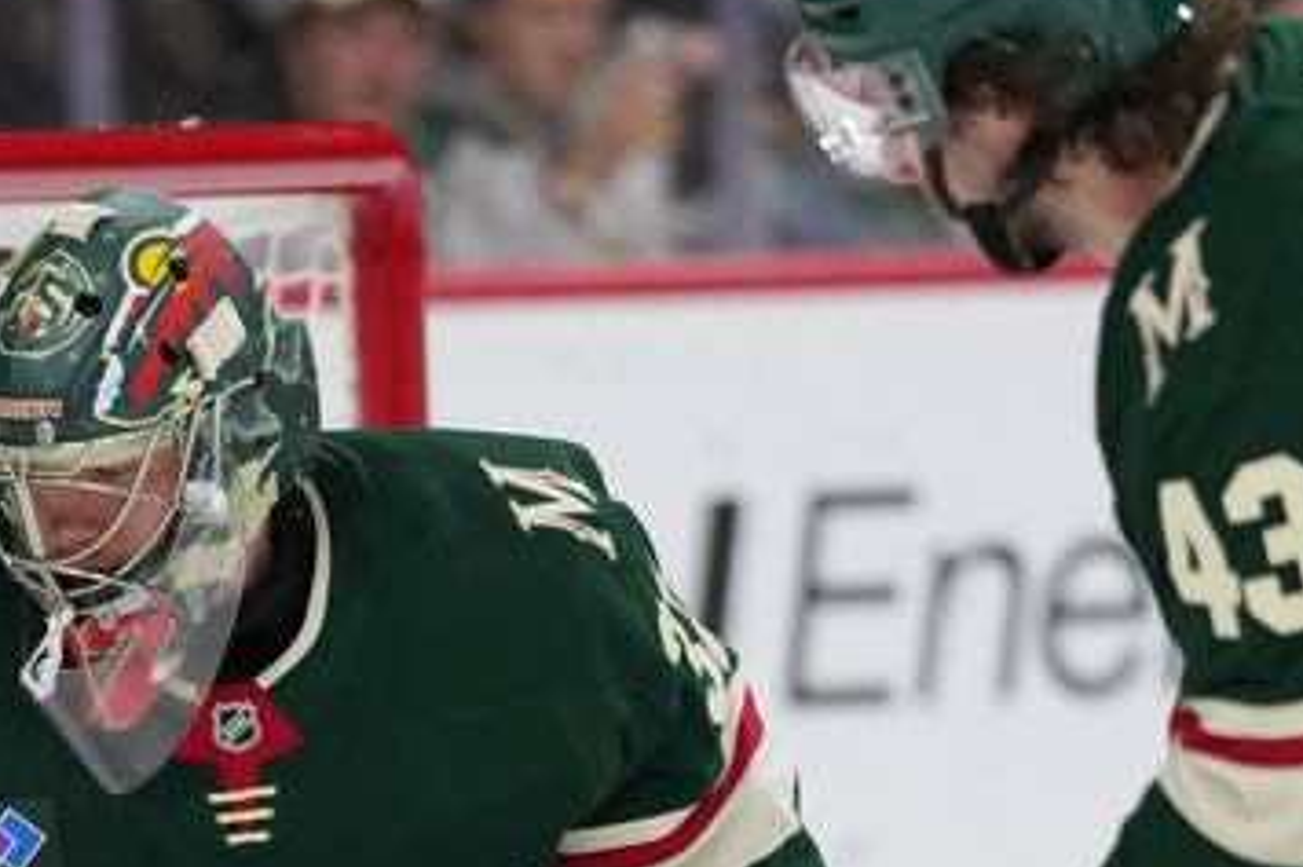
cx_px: 392
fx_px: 17799
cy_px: 1019
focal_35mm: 492
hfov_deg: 4.2
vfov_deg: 2.8
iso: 1600
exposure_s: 1/1600
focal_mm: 171
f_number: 2.8
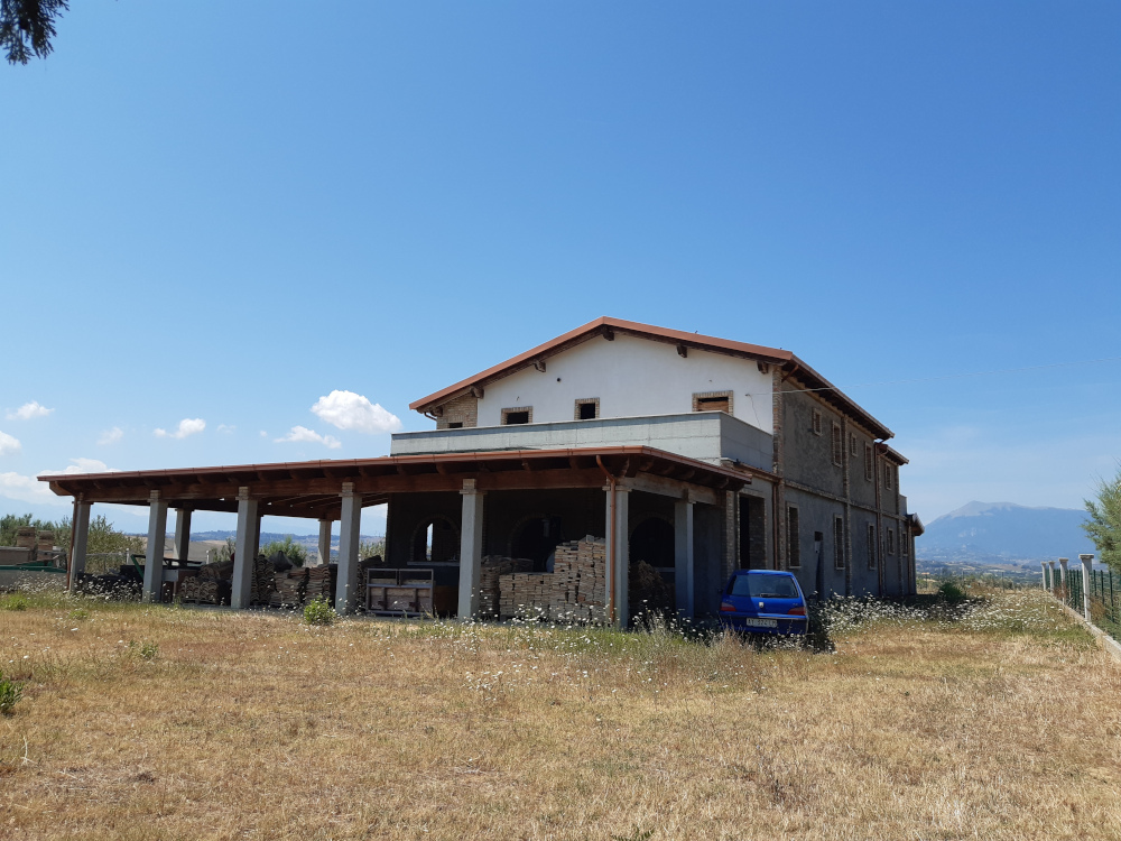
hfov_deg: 67.3
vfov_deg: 53.1
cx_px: 560
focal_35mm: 26
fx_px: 842
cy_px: 420
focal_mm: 3.92
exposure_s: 1/1845
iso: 40
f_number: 1.7
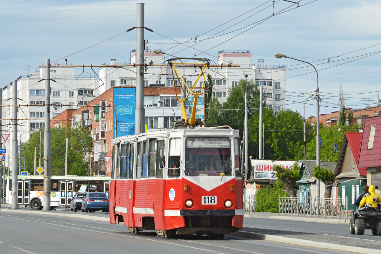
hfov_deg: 13.0
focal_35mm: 158
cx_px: 190
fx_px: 1667
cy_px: 127
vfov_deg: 8.7
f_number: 8
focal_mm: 105
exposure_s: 1/320
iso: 100
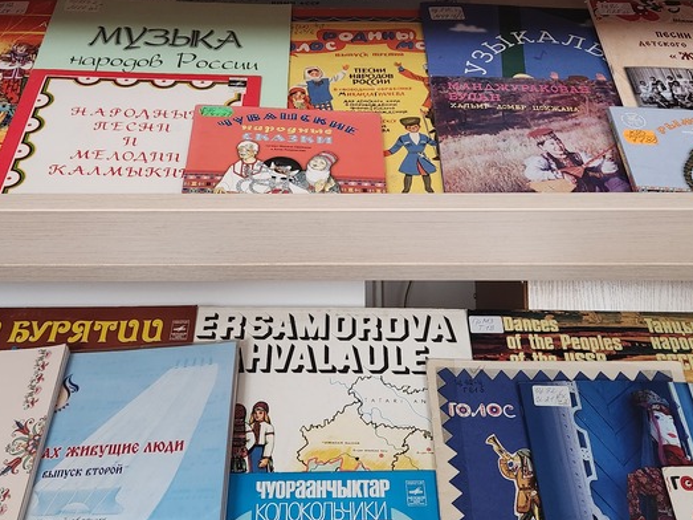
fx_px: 881
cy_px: 235
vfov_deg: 32.8
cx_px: 335
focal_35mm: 44
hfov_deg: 42.9
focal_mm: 5.4
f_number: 1.8
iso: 400
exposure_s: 1/100
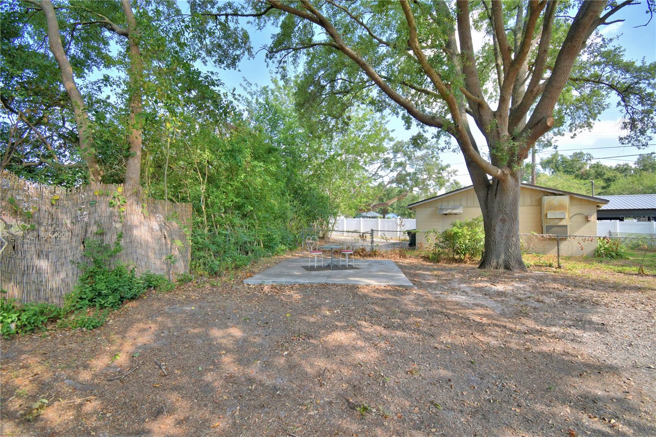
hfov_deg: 100.4
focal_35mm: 15
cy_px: 218
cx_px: 328
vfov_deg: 77.3
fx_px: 273
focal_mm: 10
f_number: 4.5
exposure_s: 1/500
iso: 200
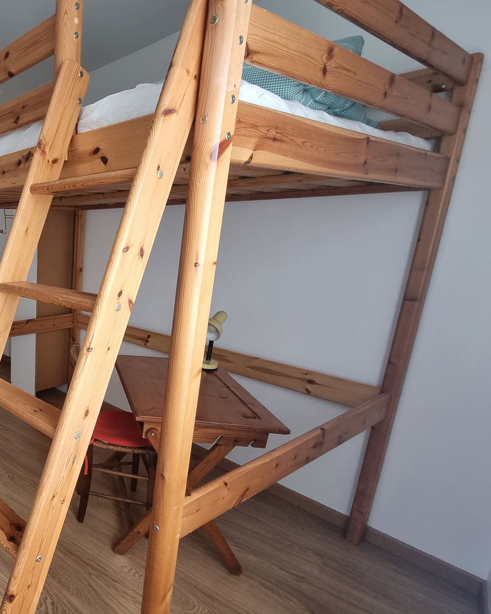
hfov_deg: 51.5
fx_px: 382
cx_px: -6
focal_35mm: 21
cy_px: 327
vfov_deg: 77.6
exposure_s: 1/50
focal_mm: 2.2
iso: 320
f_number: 2.2
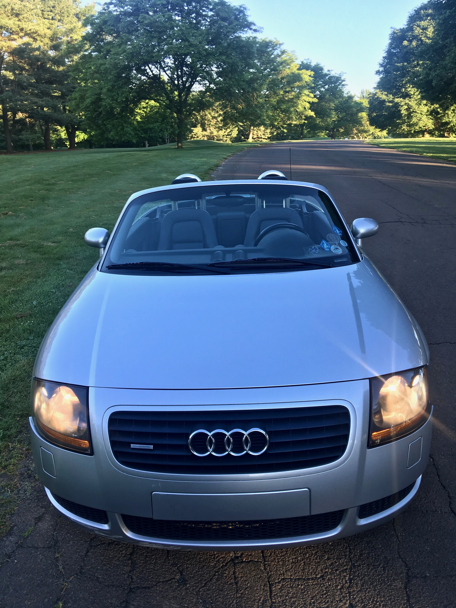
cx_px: 228
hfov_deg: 48.2
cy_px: 304
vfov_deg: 61.7
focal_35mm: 29
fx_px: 509
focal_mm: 4.15
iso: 25
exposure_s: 1/120
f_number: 2.2
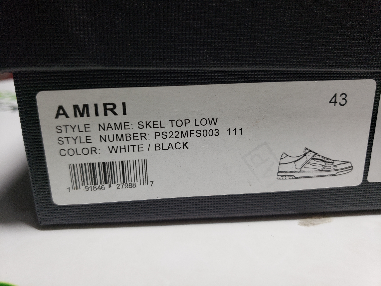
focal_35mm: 26
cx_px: 190
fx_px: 286
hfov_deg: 67.3
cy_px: 143
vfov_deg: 53.1
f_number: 1.5
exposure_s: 1/260
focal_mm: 4.3
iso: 50
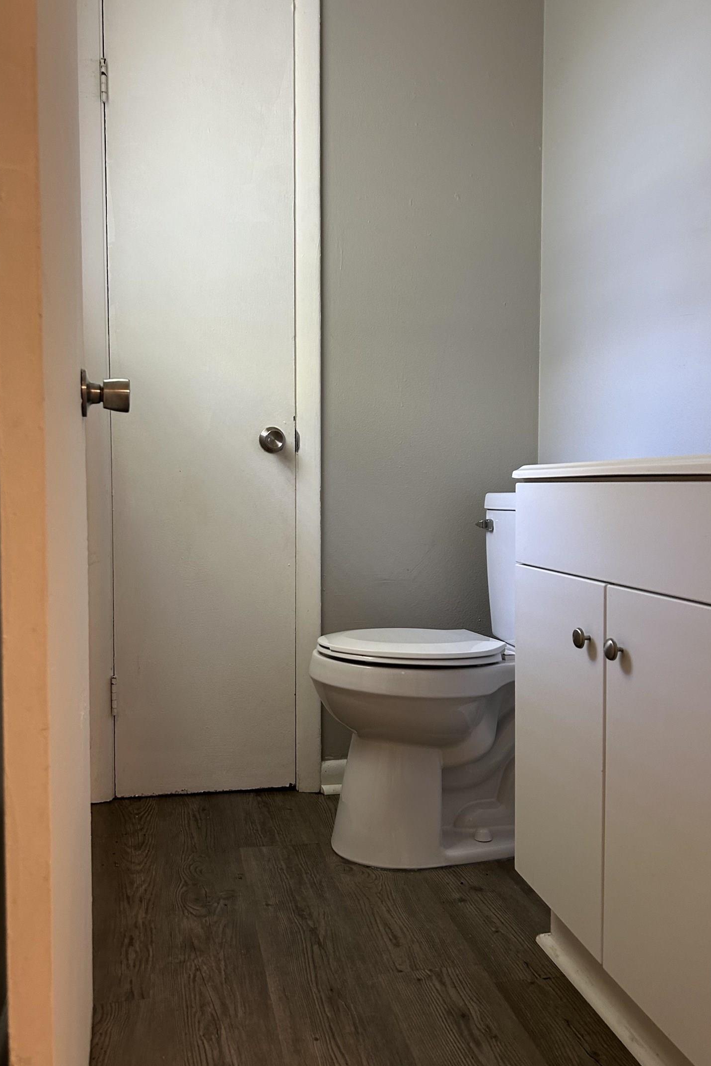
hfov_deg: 44.9
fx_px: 859
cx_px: 326
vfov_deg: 63.6
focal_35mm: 29
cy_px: 516
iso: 125
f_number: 1.5
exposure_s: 1/60
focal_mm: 5.7
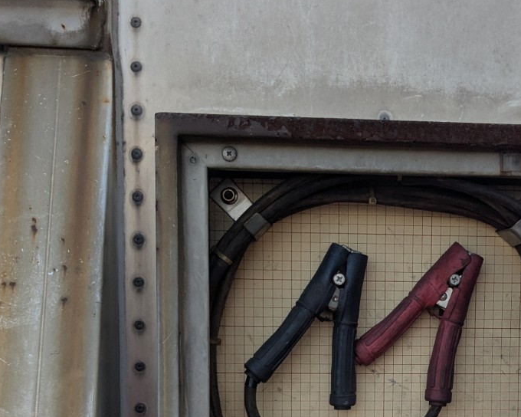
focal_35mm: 62
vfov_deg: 23.9
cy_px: 376
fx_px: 956
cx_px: 385
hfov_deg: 30.0
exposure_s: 1/1114
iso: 32
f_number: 1.73
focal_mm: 4.38
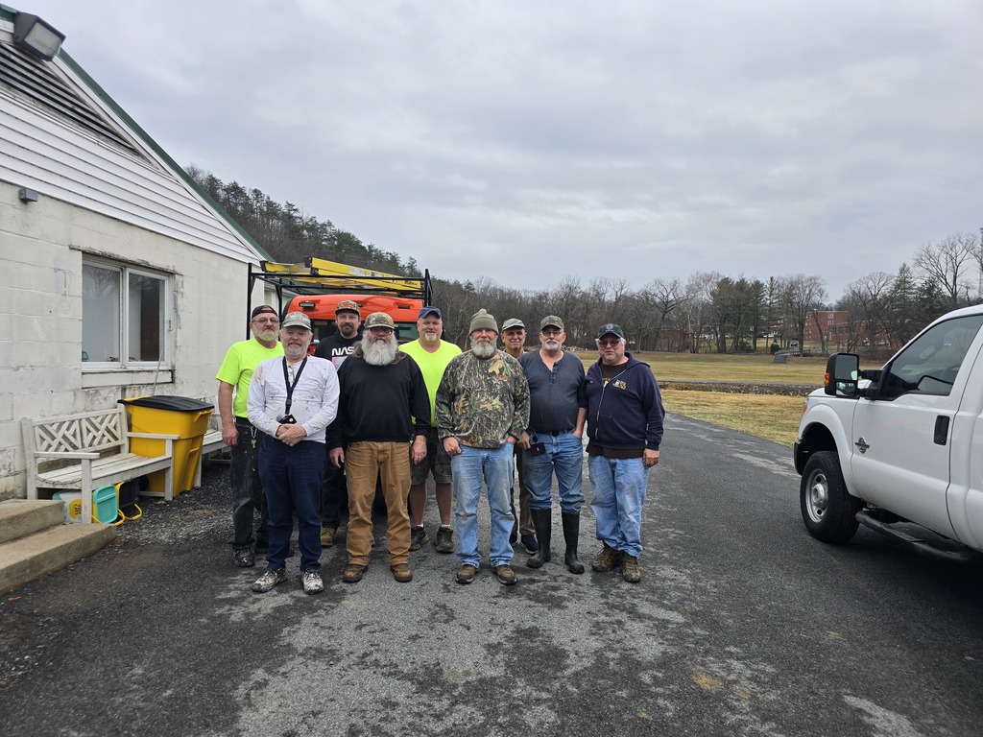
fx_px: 653
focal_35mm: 23
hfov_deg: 73.9
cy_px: 368
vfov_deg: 58.9
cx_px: 492
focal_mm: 6.3
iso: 16
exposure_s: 1/180
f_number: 1.7
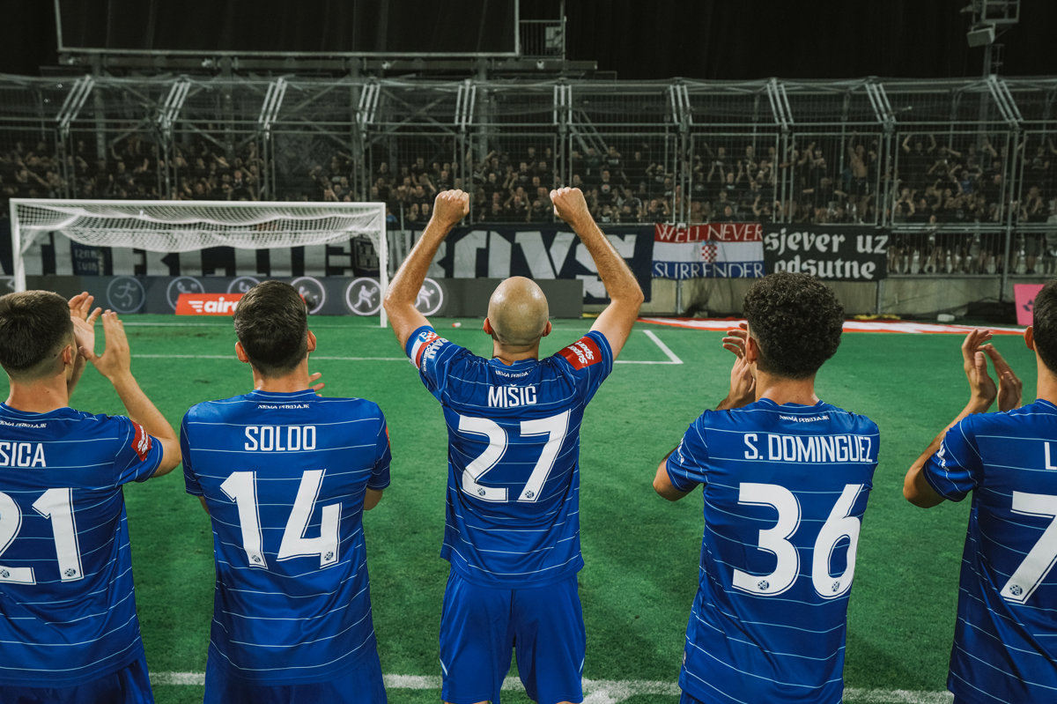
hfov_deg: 54.5
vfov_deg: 37.8
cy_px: 352
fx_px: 1027
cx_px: 528
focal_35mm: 35
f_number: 4.5
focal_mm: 35
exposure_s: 1/500
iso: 3200
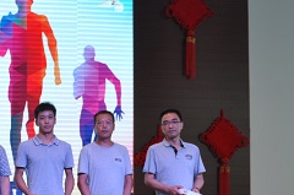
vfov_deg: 15.0
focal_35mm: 90
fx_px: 734
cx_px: -59
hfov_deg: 21.1
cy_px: 161
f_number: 2.8
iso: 400
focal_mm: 24
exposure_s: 1/400
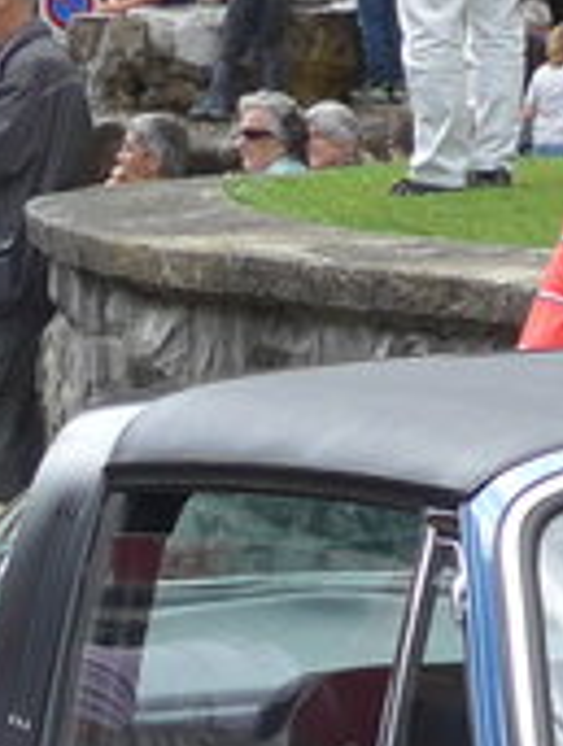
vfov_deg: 9.4
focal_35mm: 203
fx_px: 4386
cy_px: 1152
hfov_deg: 6.9
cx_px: 1405
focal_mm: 6
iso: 80
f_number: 2.8
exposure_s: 1/400
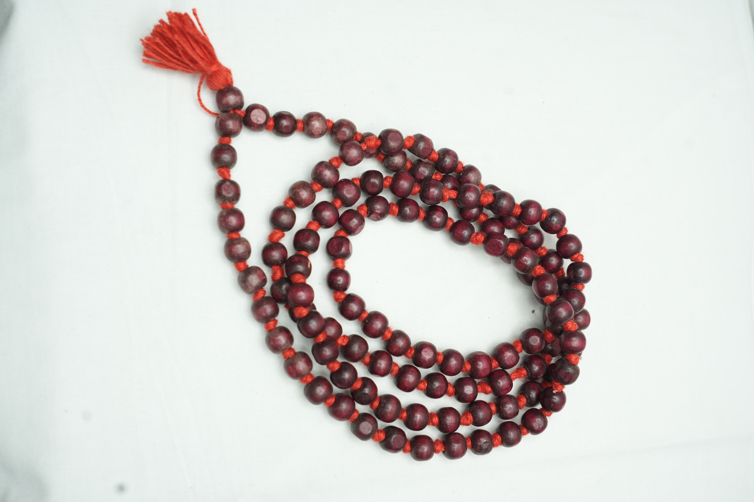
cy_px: 251
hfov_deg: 47.4
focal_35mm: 41
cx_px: 377
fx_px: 859
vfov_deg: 32.6
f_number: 5.6
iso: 320
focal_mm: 41
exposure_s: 1/60
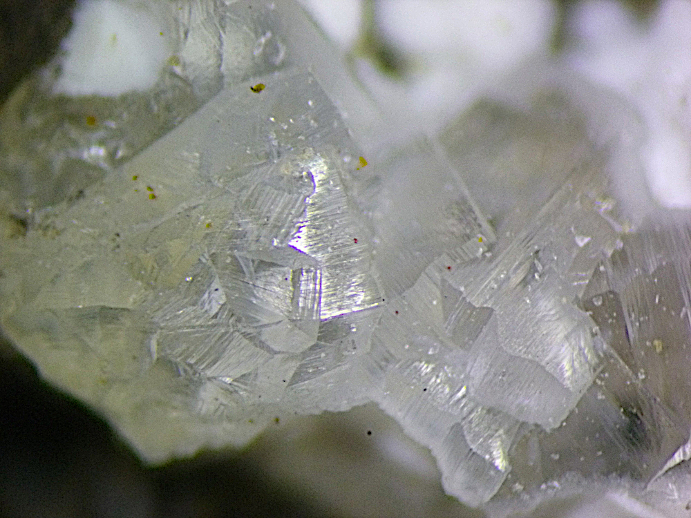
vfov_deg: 14.8
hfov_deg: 19.6
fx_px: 1996
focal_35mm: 100
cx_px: 346
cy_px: 259
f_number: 5.7
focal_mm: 18
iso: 400
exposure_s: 1/100
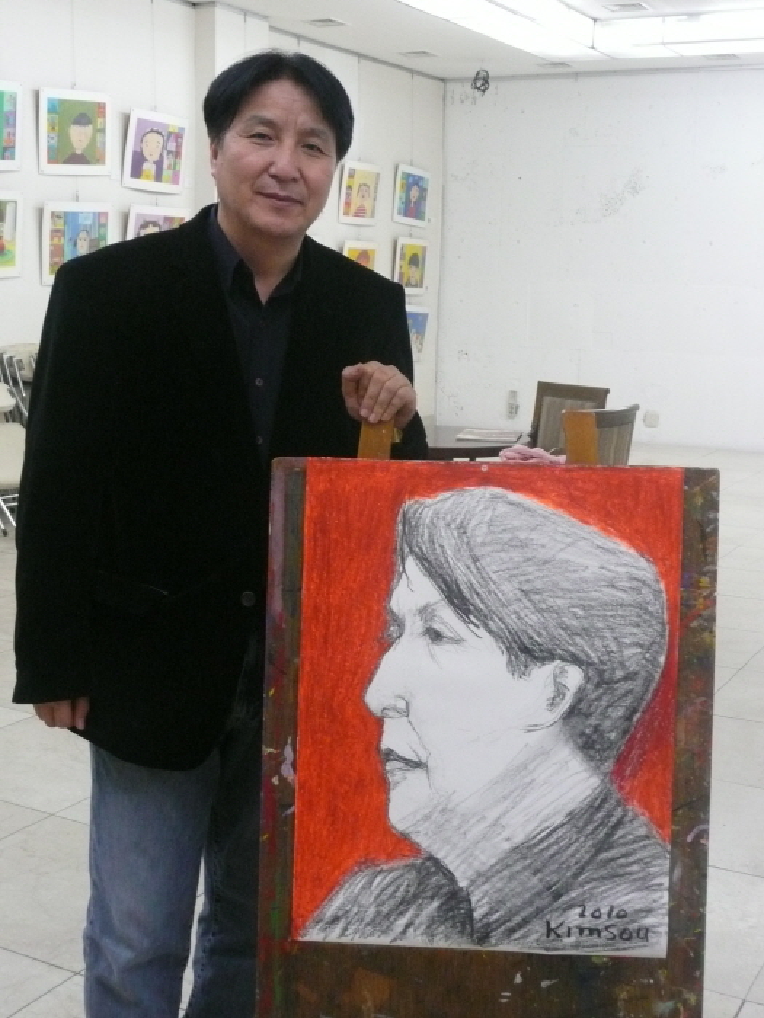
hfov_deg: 30.3
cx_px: 382
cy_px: 509
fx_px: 1413
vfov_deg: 39.7
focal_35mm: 48
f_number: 4.2
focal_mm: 7.8
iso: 400
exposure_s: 1/50
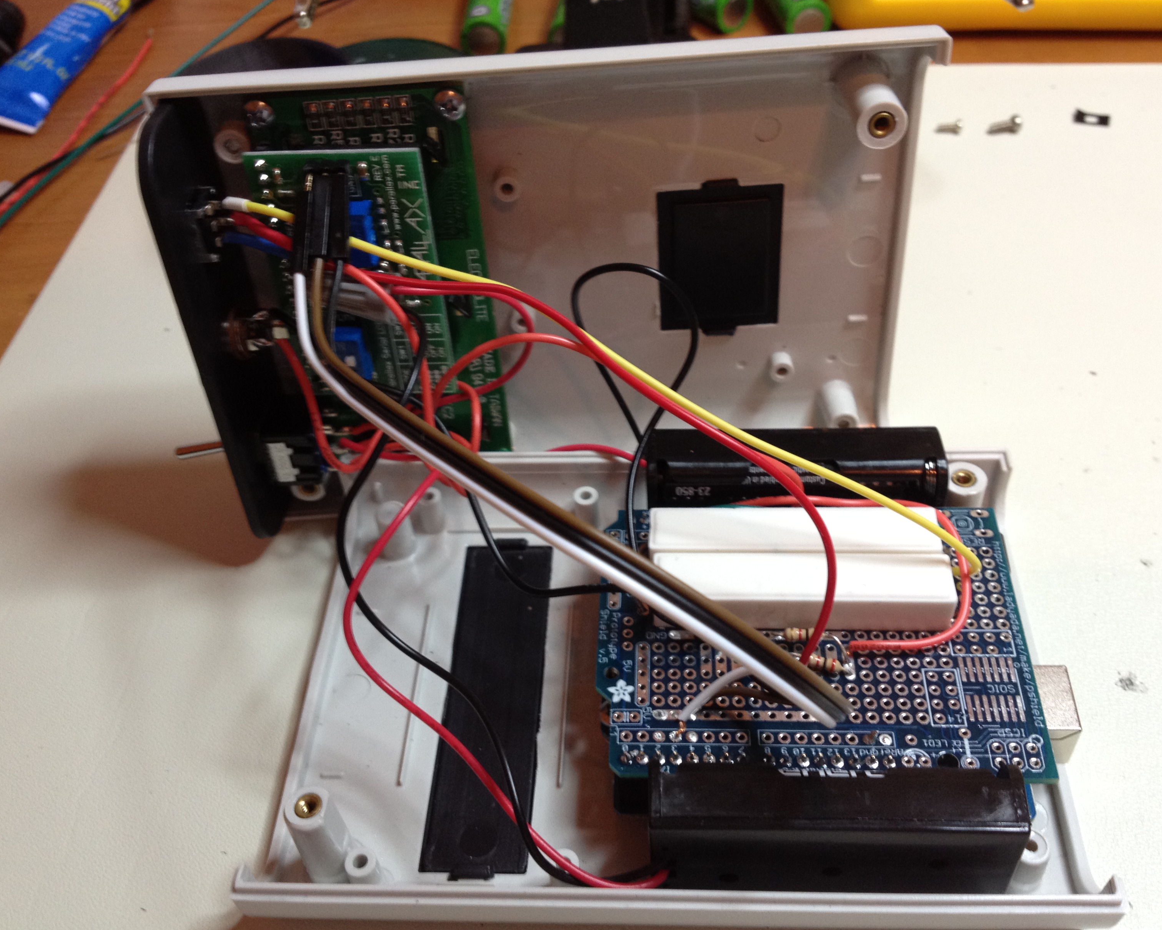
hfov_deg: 49.1
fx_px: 1272
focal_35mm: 37
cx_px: 598
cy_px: 464
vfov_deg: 40.1
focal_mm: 4.28
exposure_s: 1/20
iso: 100
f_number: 2.4
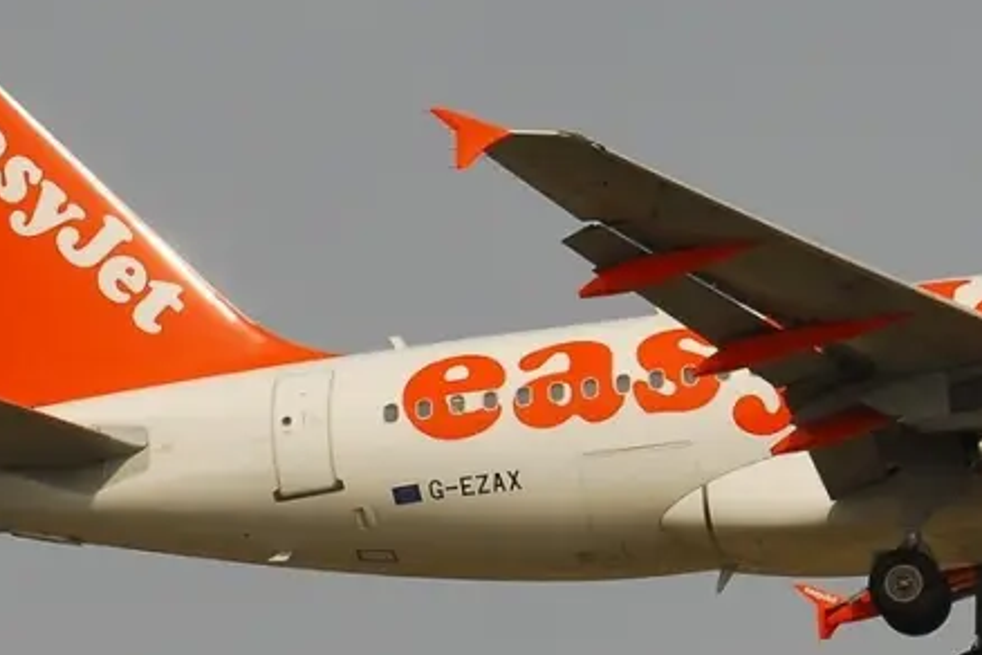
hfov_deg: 4.8
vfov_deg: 3.2
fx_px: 11674
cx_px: 879
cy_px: 400
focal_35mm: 428
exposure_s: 1/800
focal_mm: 122
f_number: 8
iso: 200
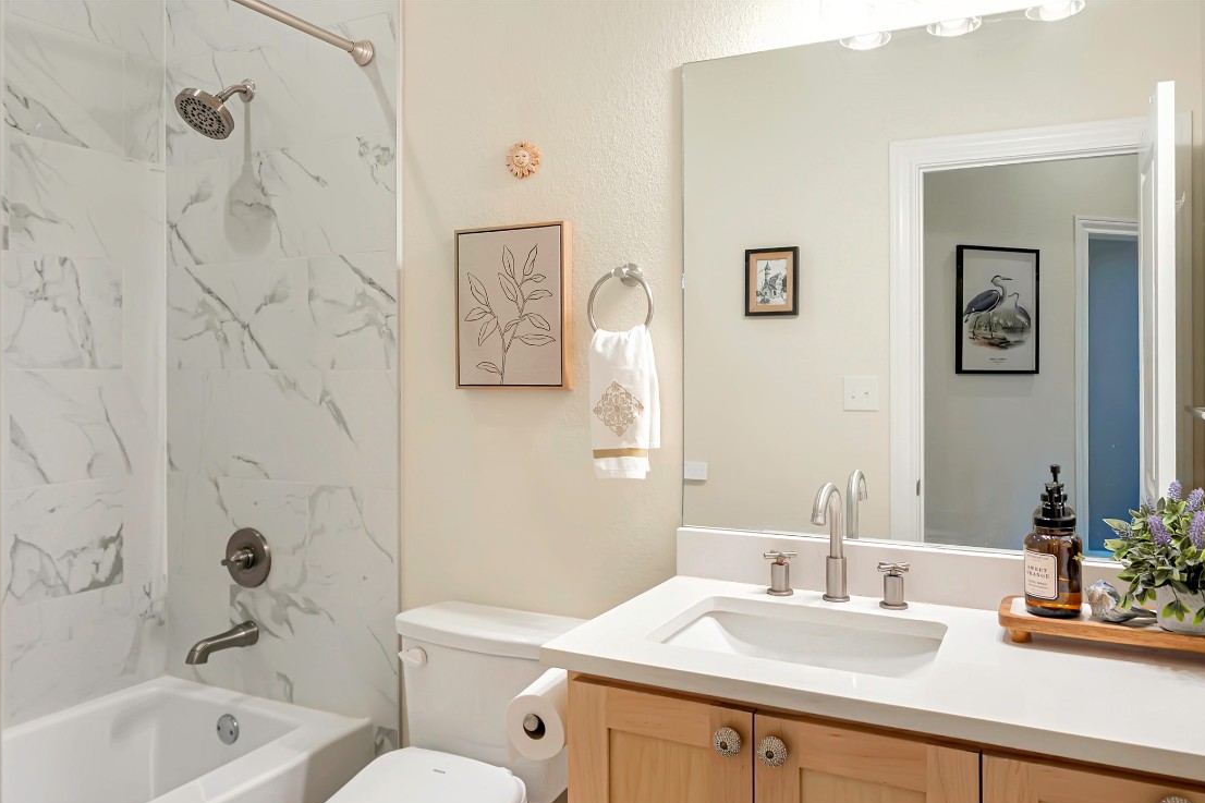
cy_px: 417
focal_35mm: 25
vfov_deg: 51.3
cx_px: 618
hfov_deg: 71.5
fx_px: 837
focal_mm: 16
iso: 1600
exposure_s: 1/8000
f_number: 4
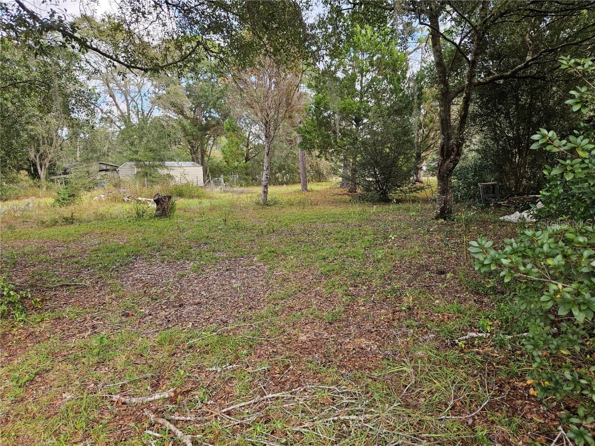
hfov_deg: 73.9
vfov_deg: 58.9
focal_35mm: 23
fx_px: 395
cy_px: 223
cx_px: 298
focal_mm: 5.4
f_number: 1.8
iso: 40
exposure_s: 1/214
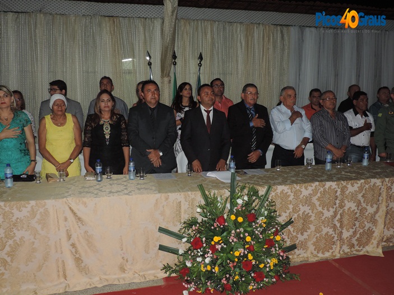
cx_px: 197
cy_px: 148
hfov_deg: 55.4
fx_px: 376
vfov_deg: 42.9
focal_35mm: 33
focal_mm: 5.8
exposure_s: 1/30
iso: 200
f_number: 3.2
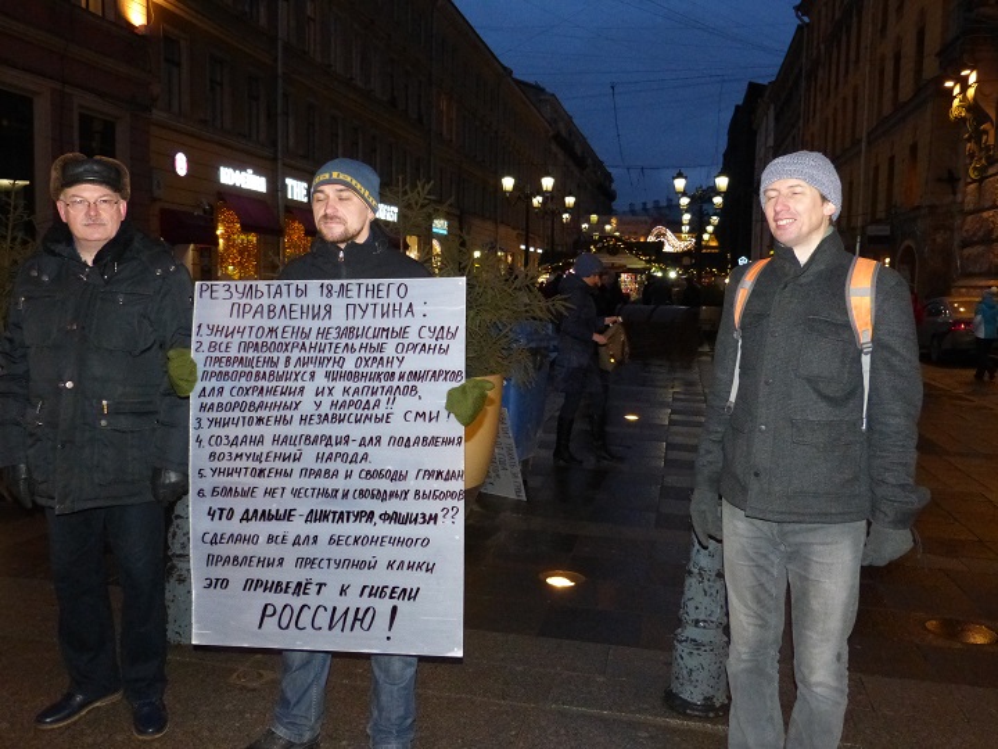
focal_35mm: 32
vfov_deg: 44.2
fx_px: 923
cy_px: 374
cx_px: 499
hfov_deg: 56.8
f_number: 3
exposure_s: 1/60
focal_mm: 5.6
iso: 800
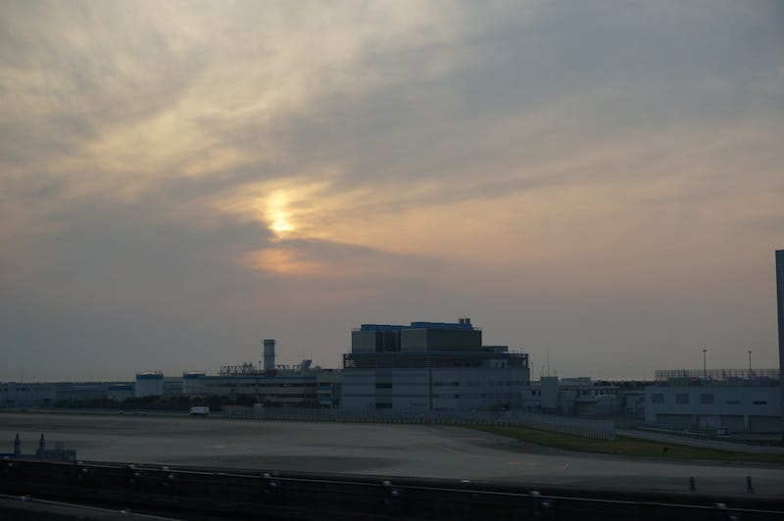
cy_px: 260
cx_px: 392
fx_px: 1175
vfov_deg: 25.0
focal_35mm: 54
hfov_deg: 36.9
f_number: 8
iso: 100
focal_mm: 36
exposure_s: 1/100
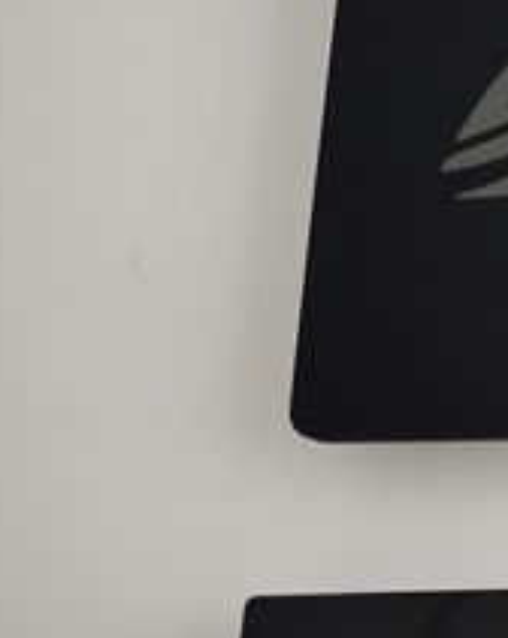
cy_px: 310
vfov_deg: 26.1
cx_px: 990
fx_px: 1376
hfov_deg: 16.4
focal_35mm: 73
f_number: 1.63
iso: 400
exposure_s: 1/50
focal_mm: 8.72
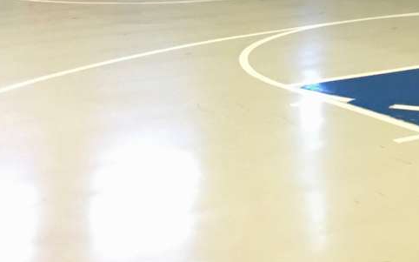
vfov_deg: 12.3
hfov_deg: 20.0
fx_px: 1164
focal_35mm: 102
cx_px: 382
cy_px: -112
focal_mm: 4.15
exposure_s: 1/15
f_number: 2.2
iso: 100
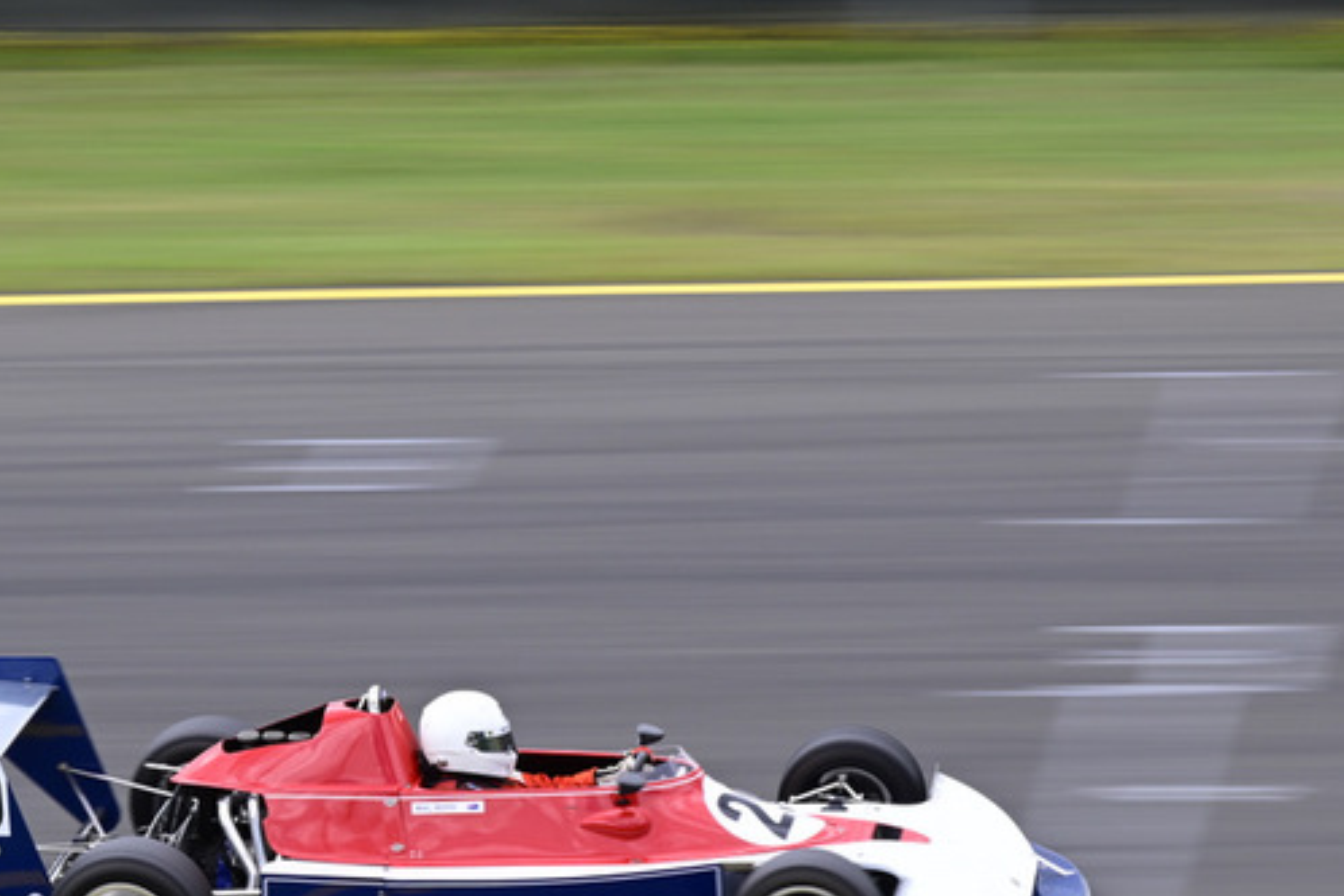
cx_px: 648
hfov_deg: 11.4
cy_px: 580
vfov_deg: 7.6
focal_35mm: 180
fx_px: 6719
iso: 100
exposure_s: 1/60
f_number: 11
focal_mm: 75
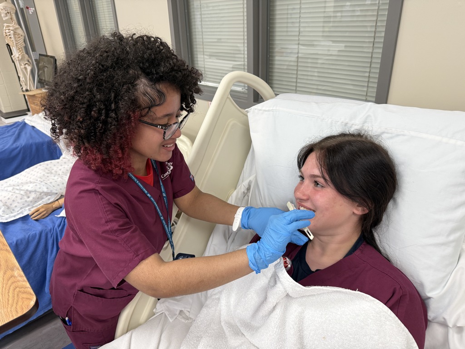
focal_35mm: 24
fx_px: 322
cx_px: 232
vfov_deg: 56.8
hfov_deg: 71.6
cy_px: 174
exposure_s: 1/120
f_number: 1.78
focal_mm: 6.76
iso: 200
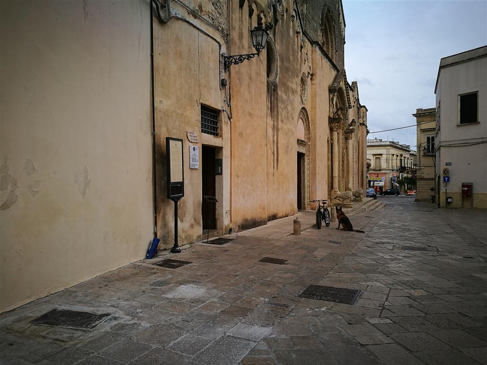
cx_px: 244
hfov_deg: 65.3
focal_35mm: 27
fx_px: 380
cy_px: 182
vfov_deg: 51.4
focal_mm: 4.5
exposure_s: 1/120
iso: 64
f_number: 2.2
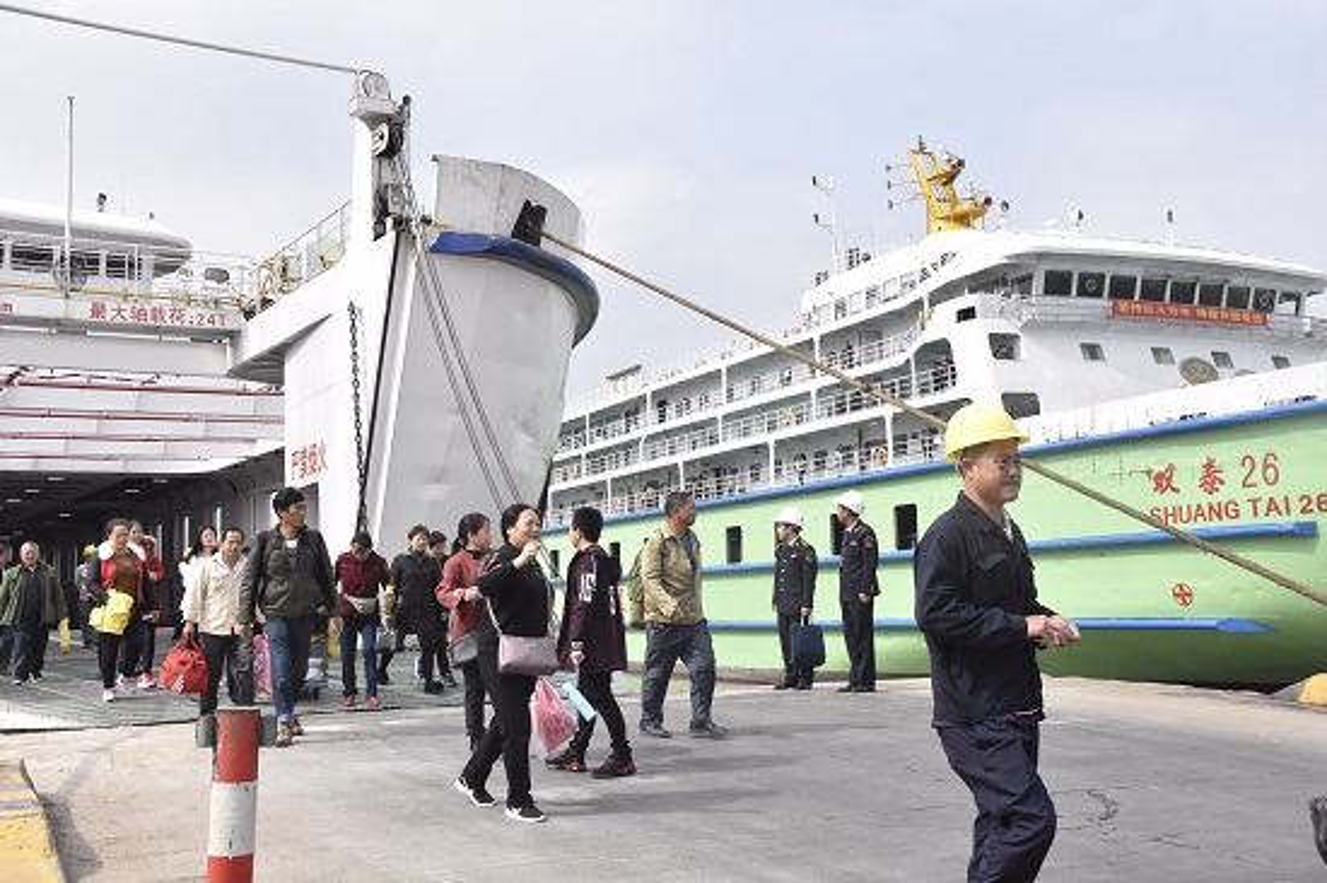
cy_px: 442
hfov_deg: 49.6
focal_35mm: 39
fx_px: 1437
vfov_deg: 34.2
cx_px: 664
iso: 3200
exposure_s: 1/8000
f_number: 7.1
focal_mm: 26
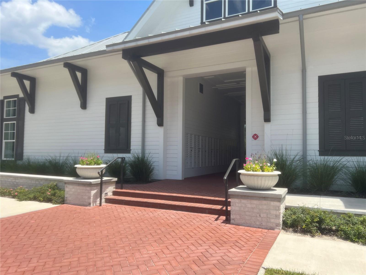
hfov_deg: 67.3
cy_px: 138
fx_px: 275
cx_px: 183
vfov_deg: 53.1
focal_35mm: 26
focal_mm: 5.7
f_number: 1.5
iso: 50
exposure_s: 1/3257
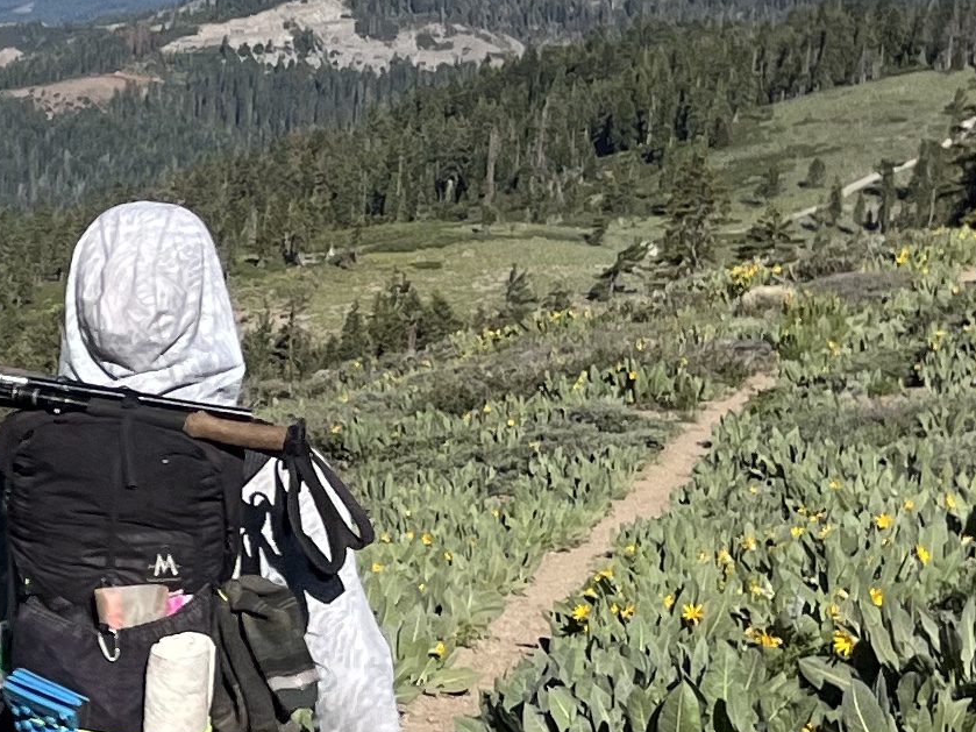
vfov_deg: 11.8
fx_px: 3524
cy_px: 472
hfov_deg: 13.9
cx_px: -812
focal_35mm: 125
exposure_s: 1/4854
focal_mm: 5.1
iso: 50
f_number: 1.6
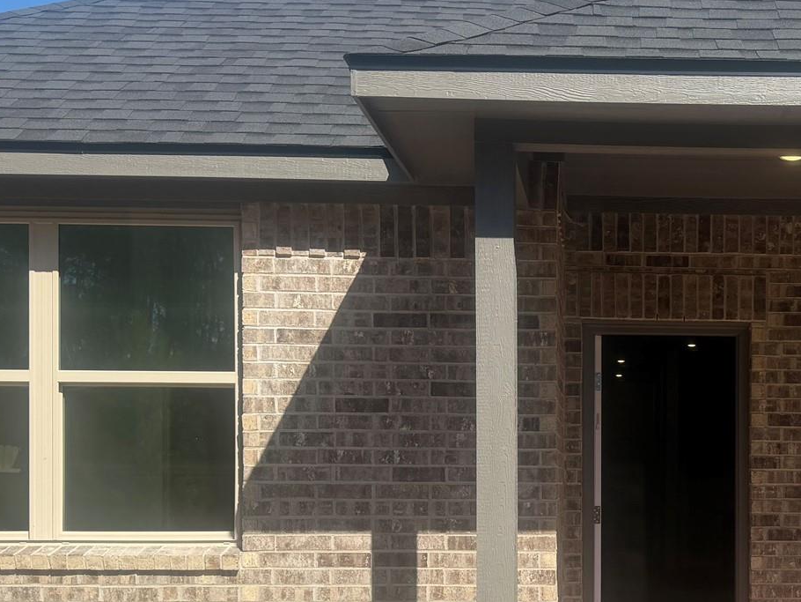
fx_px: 1250
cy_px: 492
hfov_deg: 34.5
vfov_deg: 26.5
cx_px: 639
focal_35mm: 54
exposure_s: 1/4167
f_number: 1.78
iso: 80
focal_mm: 6.76
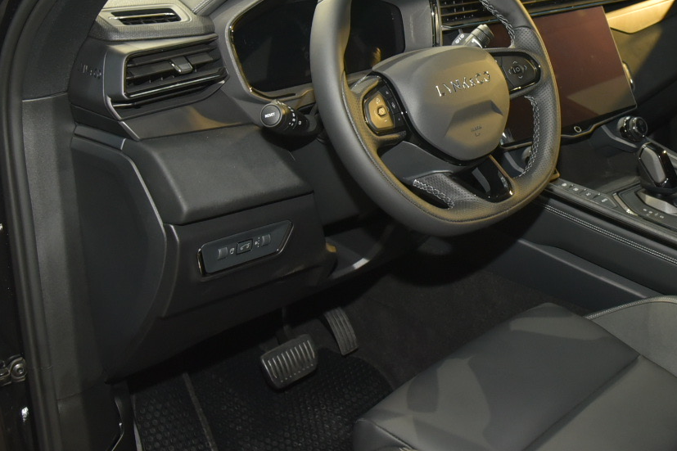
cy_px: 81
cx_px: 492
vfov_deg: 28.0
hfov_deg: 40.9
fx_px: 884
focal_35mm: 47
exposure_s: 1/40
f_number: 5
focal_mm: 24
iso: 2000
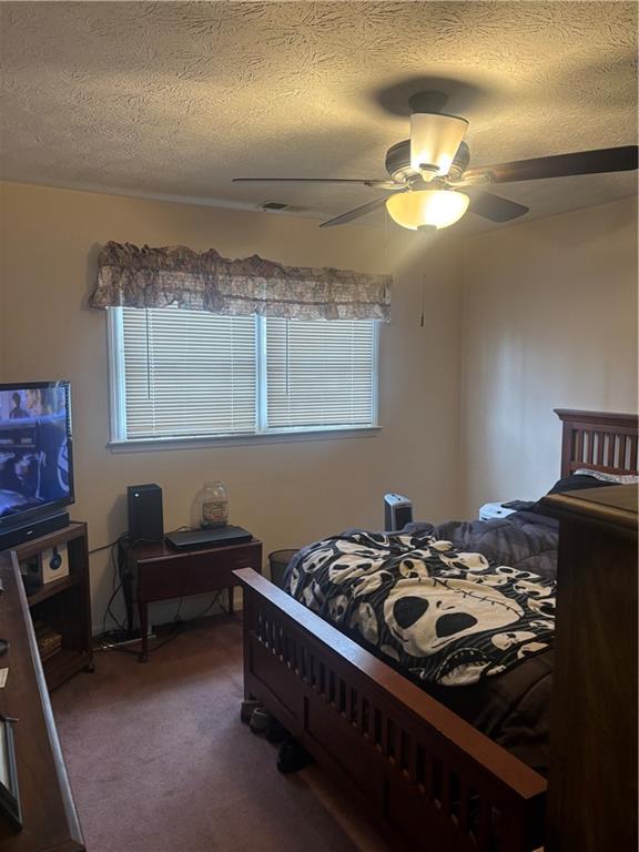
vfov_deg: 67.3
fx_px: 640
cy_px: 426
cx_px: 320
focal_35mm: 26
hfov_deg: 53.1
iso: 160
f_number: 1.6
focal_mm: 5.96
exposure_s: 1/60
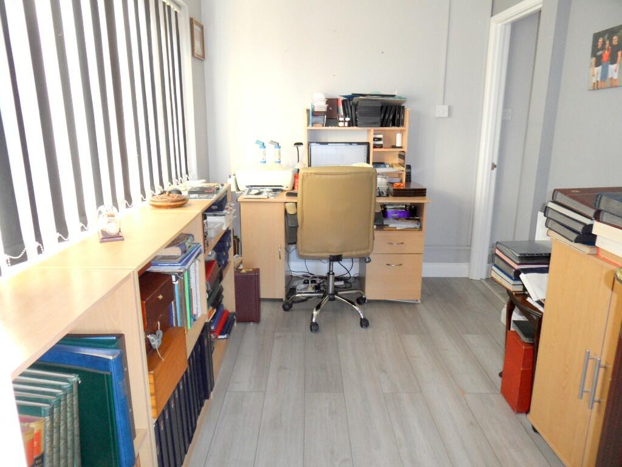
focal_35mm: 24
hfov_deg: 71.6
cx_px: 311
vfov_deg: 56.8
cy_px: 234
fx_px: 431
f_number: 3.2
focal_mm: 3.9
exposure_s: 1/30
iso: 100
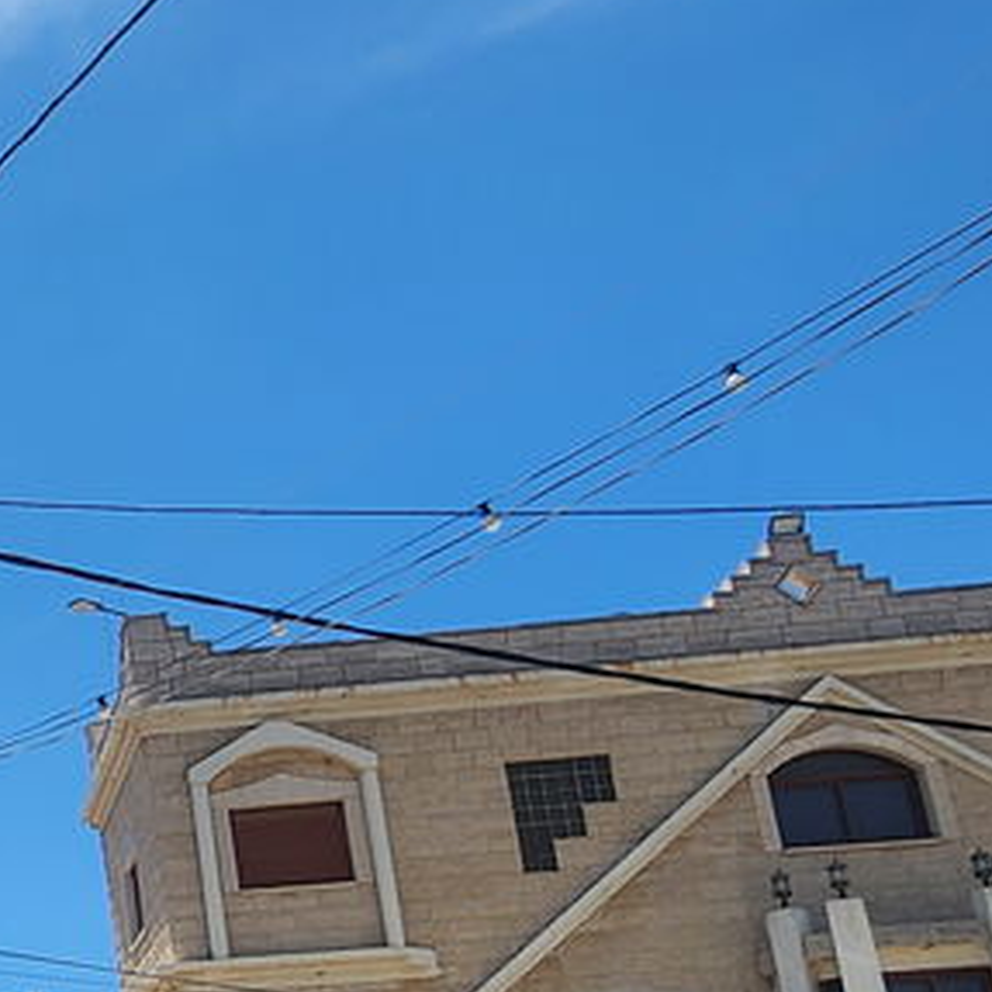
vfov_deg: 29.8
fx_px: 1816
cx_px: -384
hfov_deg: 25.2
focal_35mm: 56
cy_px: 798
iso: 50
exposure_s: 1/3363
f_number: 2.2
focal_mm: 2.2
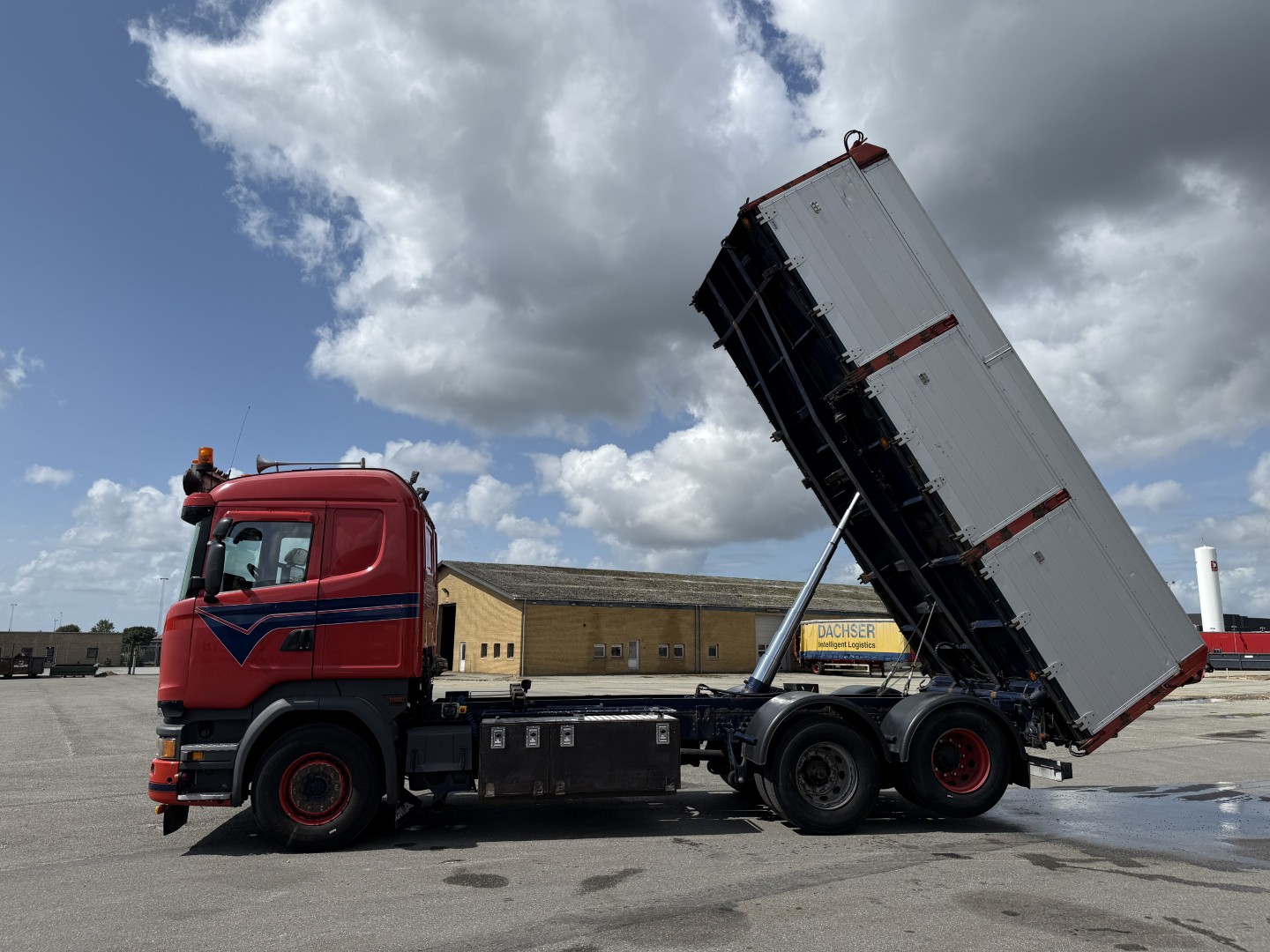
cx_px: 635
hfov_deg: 71.6
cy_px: 476
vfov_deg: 56.8
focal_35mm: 24
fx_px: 881
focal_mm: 6.76
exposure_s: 1/9091
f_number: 1.78
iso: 80
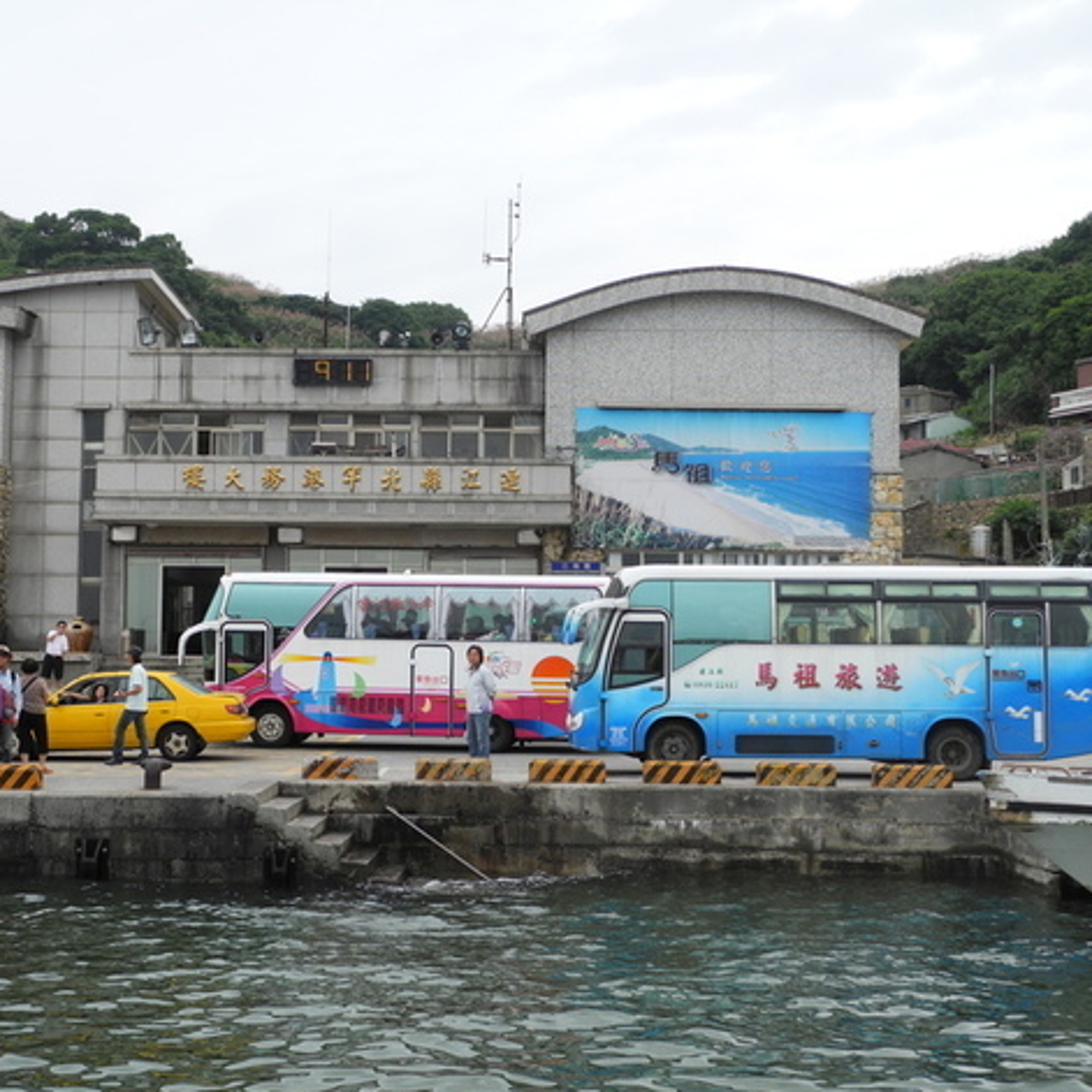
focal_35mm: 54
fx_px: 1927
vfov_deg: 31.6
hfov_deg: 31.5
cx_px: 424
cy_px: 547
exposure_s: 1/876
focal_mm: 9.7
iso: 100
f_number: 3.5
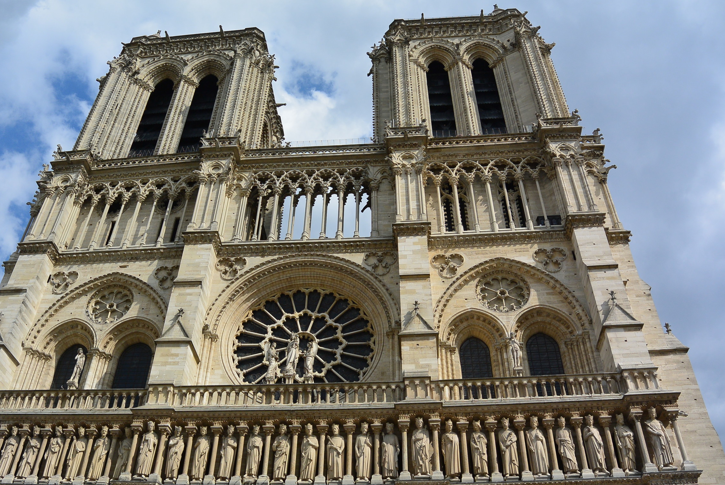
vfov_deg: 41.2
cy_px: 250
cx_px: 325
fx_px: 645
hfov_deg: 58.5
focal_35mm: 32
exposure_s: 1/1000
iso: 100
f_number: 5
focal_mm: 11
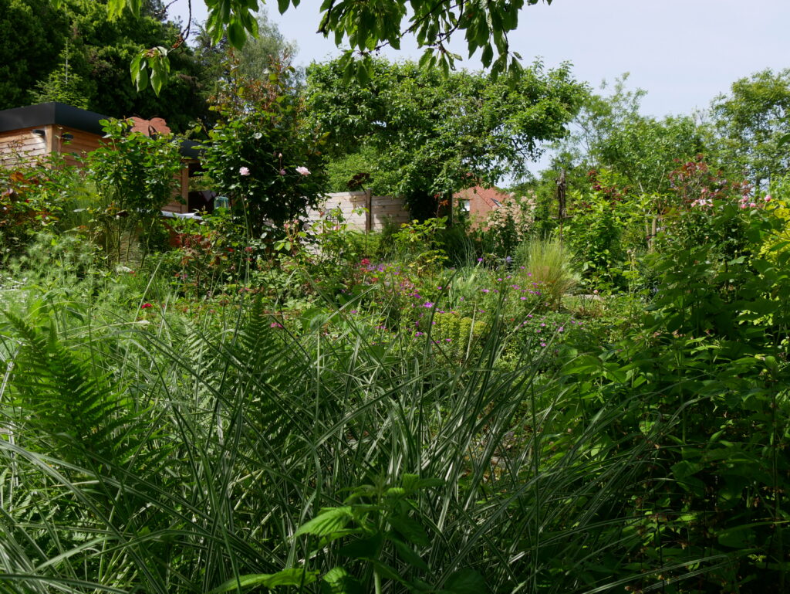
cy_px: 297
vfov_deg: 49.8
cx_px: 395
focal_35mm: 28
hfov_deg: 63.4
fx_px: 639
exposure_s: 1/400
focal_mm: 14
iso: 200
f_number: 6.3
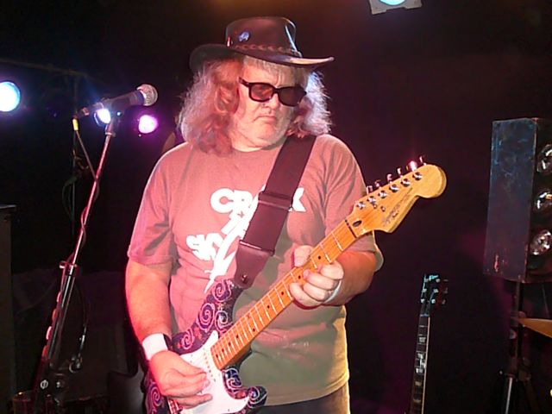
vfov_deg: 40.7
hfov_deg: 52.6
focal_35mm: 35
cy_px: 207
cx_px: 276
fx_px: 558
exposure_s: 1/30
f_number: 2.8
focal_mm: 5.2
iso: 800
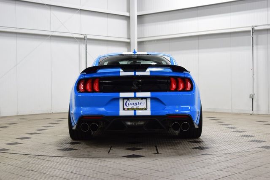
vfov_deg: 23.8
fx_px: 428
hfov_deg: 35.0
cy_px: 90
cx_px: 135
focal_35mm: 57
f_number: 6.3
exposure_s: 1/15
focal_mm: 38
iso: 400
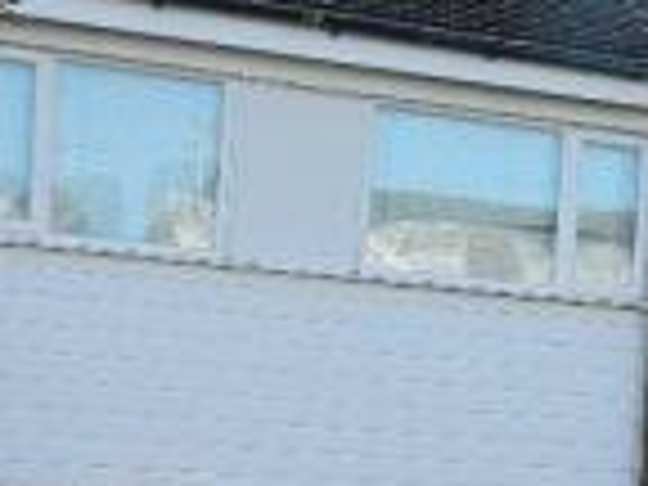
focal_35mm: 101
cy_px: 619
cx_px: 376
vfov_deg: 14.1
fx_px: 1891
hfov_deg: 19.4
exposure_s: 1/250
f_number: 3.1
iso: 80
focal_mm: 4.5
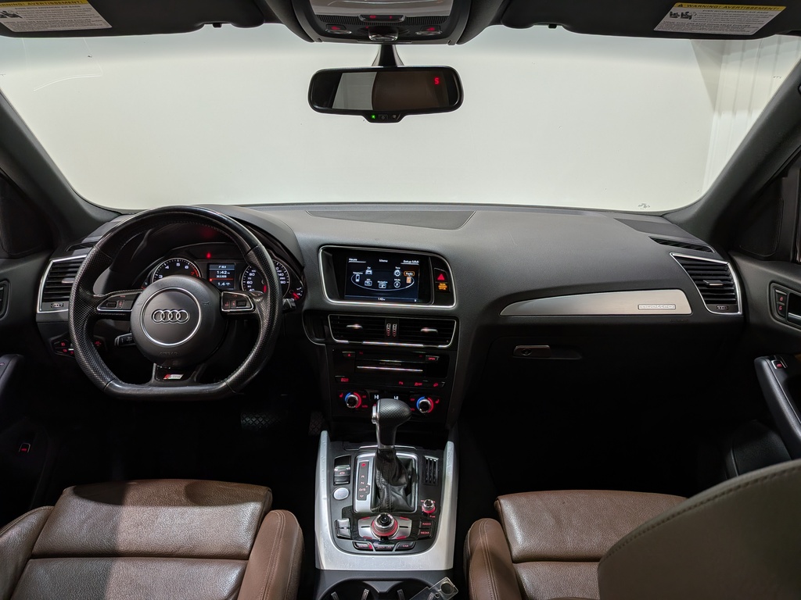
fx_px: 555
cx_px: 400
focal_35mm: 24
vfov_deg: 56.8
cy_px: 300
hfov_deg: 71.6
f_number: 1.7
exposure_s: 1/121
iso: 29
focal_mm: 4.53
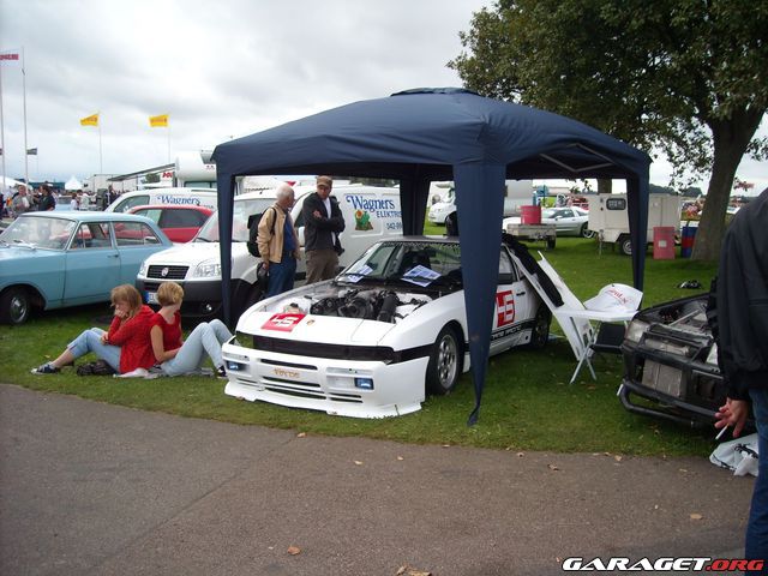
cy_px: 288
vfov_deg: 40.7
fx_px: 777
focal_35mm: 35
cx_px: 384
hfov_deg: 52.6
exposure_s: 1/129
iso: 64
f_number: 5.6
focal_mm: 5.7
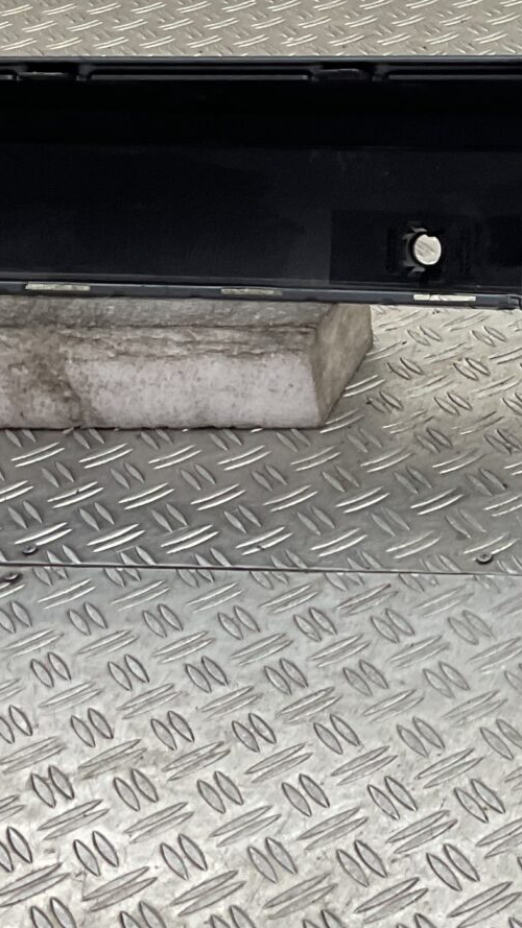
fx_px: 2239
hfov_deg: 12.7
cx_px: 766
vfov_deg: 23.3
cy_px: 270
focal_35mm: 91
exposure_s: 1/100
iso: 32
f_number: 1.8
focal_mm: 3
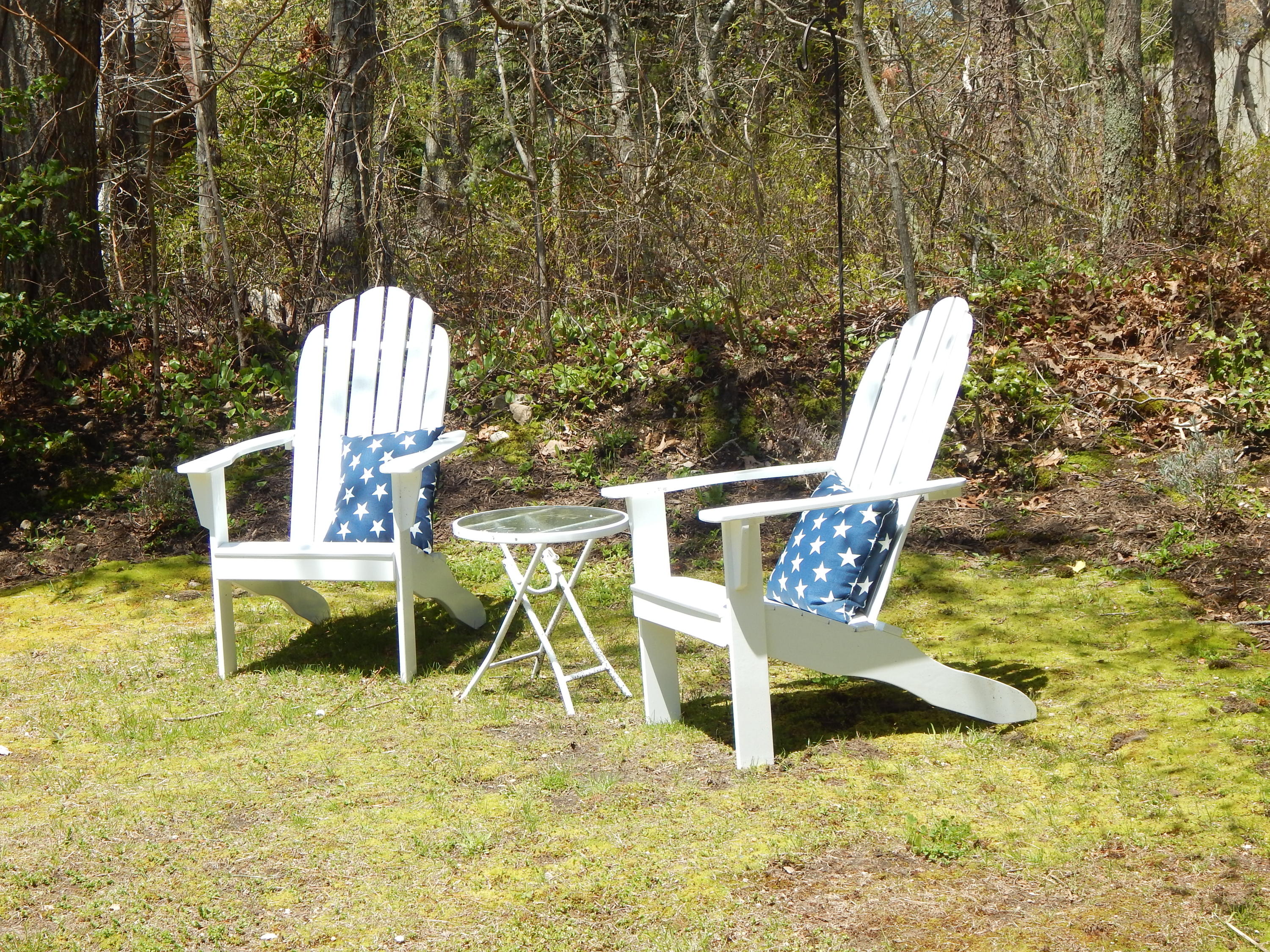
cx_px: 635
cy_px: 476
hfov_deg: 28.2
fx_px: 2531
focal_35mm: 69
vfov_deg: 21.3
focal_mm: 12.3
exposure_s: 1/400
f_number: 4.1
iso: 125
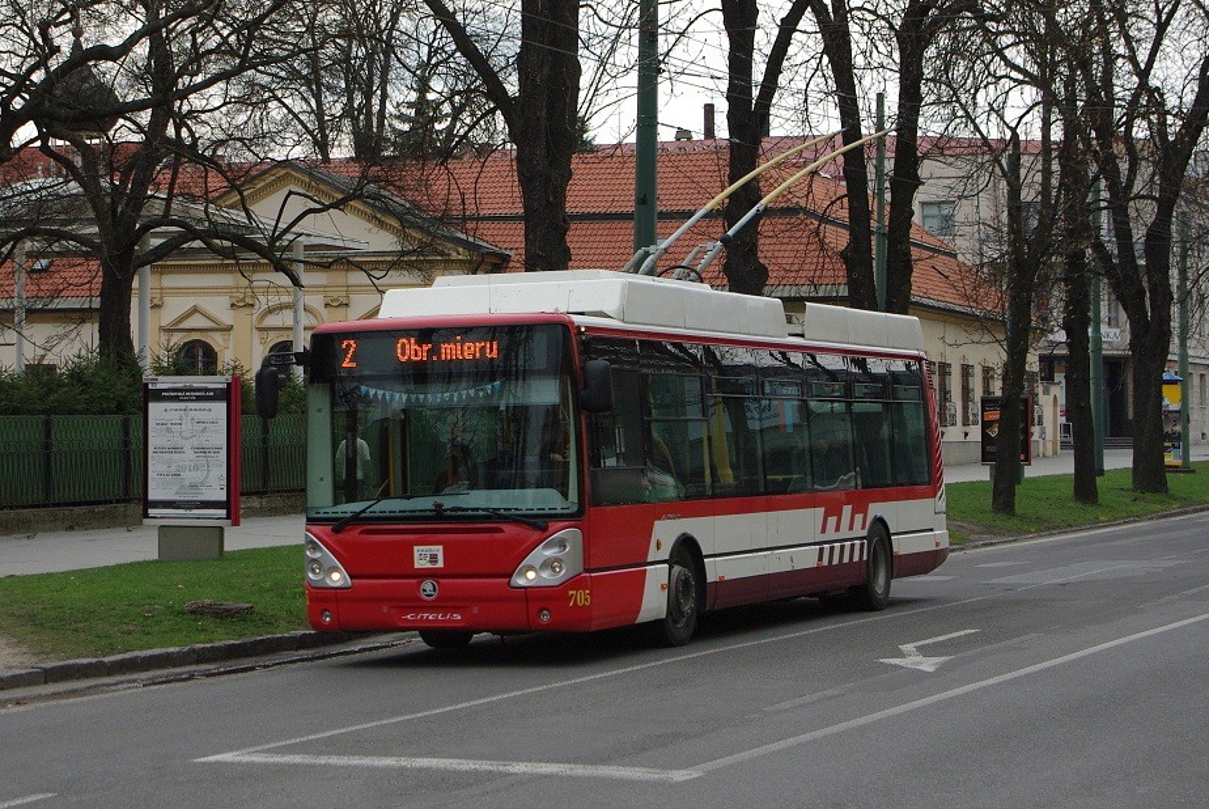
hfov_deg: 23.3
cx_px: 461
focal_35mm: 87
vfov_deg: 15.7
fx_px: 2924
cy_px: 321
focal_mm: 45
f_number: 7.1
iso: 400
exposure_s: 1/250
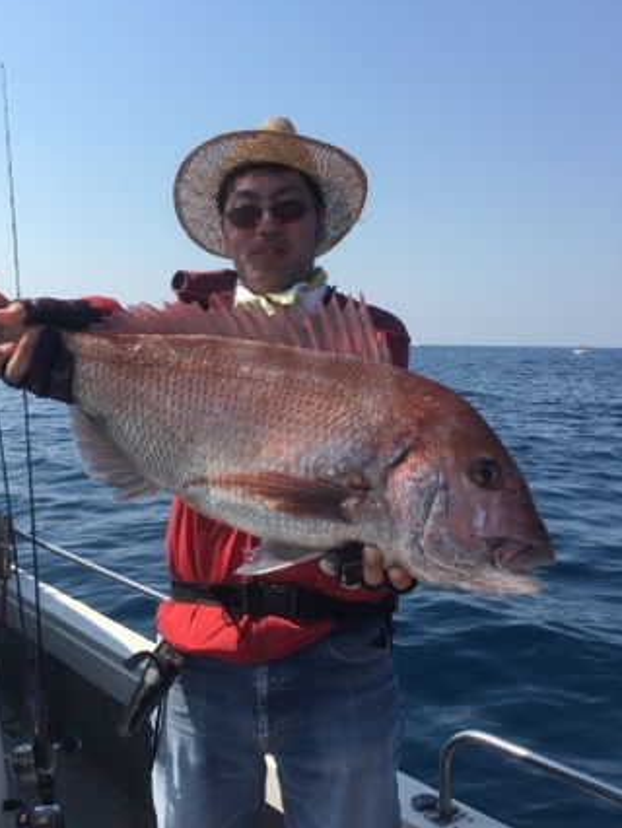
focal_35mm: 34
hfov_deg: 41.7
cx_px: 259
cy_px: 383
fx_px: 814
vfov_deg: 53.9
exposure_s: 1/1399
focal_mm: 4.15
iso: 25
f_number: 2.2
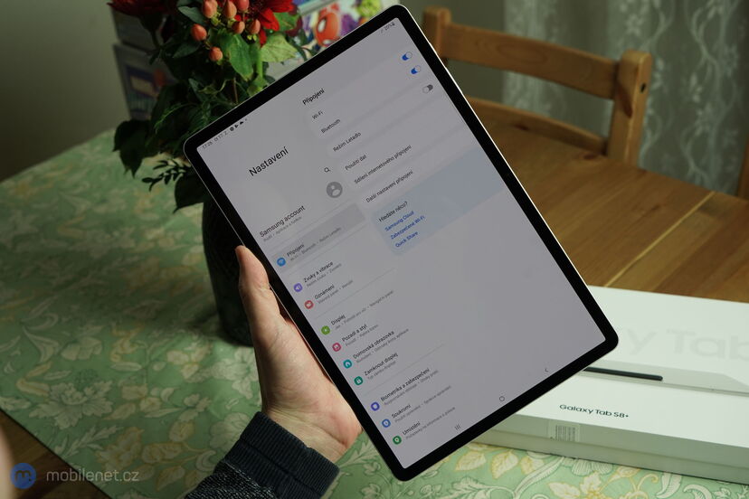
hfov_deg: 41.1
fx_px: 999
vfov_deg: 28.1
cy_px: 250
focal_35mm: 48
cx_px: 374
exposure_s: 1/160
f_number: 6.3
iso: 800
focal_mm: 48
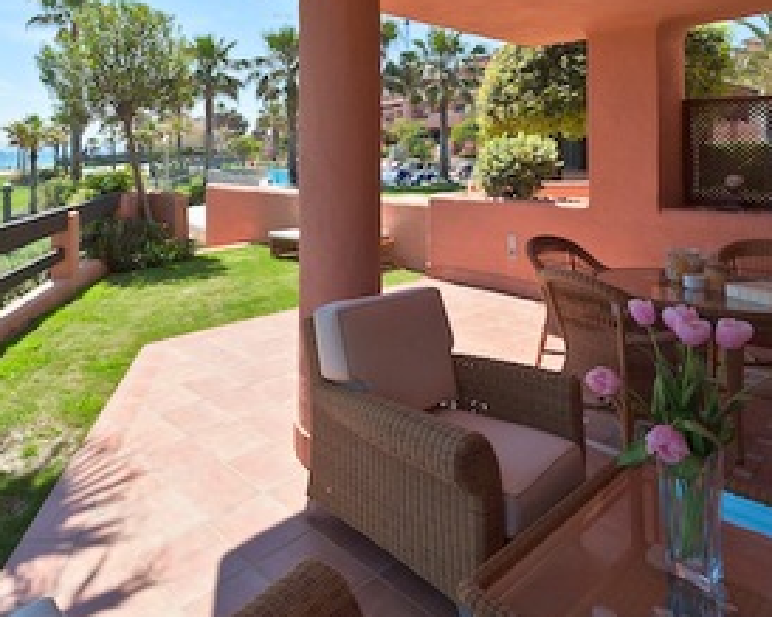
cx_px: 332
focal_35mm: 23
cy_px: 186
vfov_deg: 58.9
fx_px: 525
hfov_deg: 72.2
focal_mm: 14
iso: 200
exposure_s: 1/320
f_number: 9
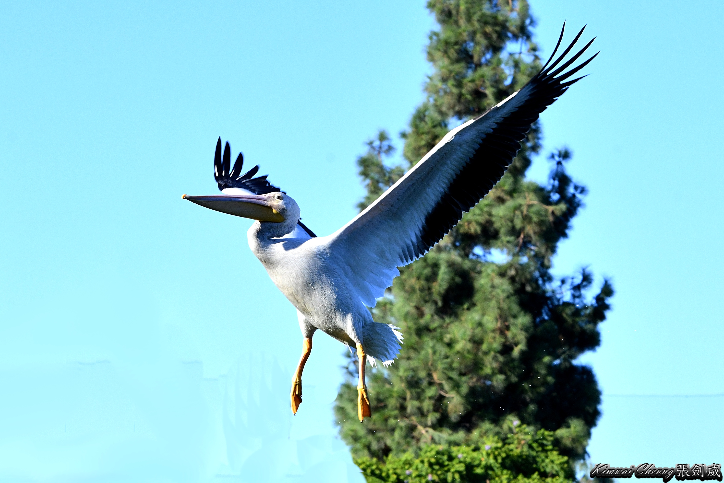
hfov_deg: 16.4
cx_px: 362
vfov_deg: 11.0
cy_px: 242
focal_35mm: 125
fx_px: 2514
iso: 1250
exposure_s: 1/1000
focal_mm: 125
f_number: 11
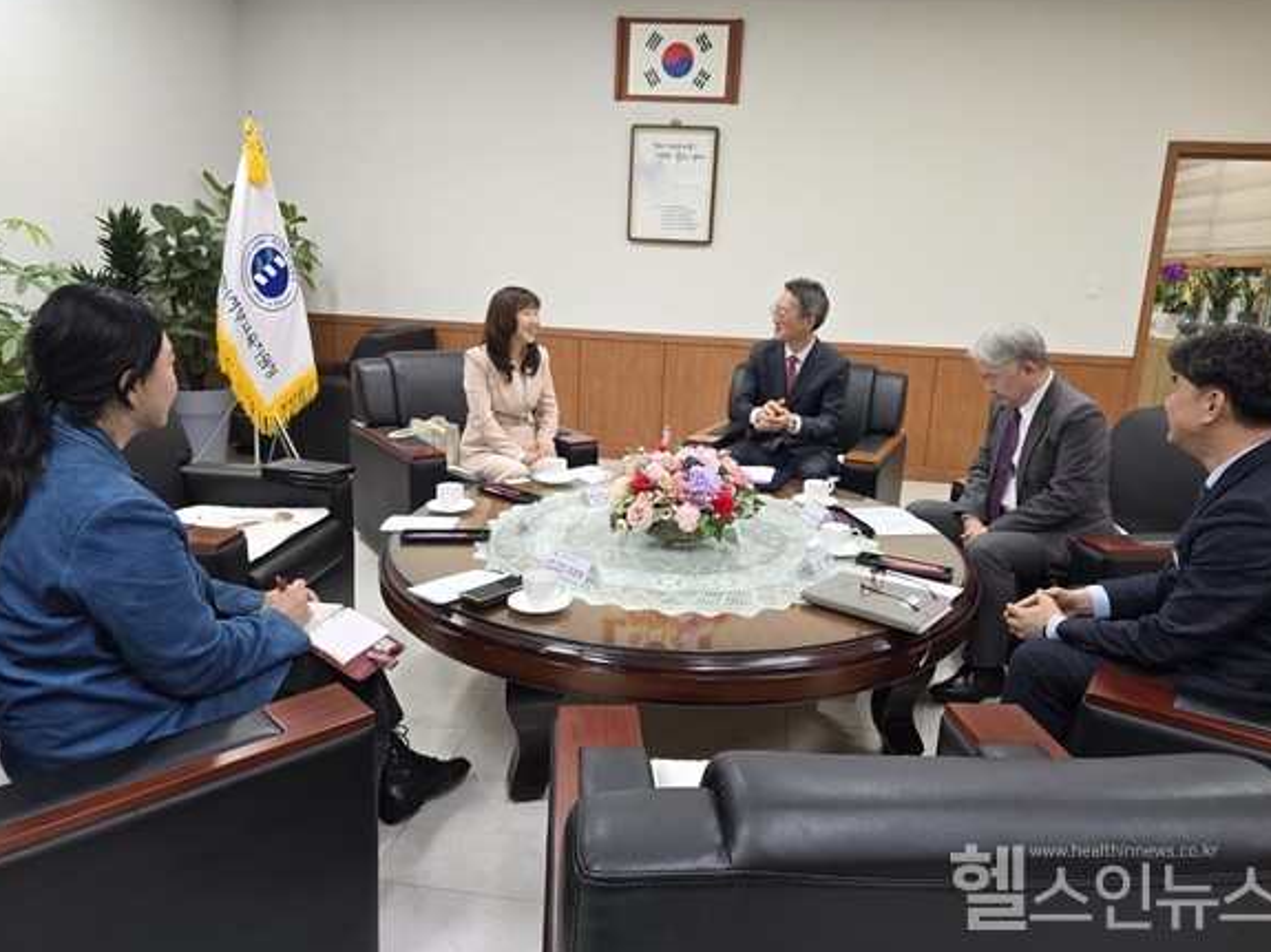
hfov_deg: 71.6
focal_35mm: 24
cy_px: 466
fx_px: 881
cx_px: 652
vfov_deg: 56.8
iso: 200
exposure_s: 1/120
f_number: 1.7
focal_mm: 6.3
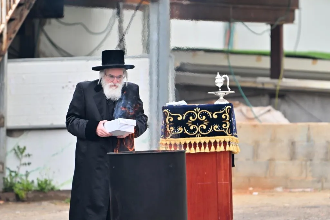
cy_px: 110
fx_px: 2749
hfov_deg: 6.9
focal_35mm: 300
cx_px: 165
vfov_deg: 4.6
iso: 125
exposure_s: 1/1000
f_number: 2.8
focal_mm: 200
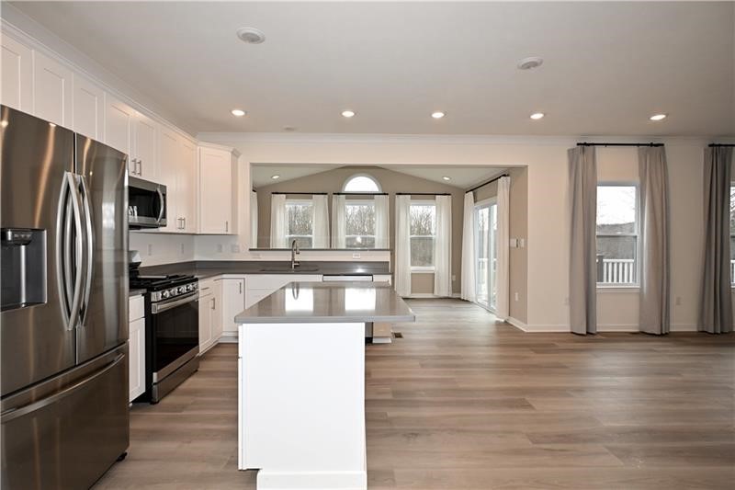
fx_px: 367
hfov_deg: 90.0
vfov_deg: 67.4
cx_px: 368
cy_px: 245
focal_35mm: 18
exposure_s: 1/60
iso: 280
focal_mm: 12
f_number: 4
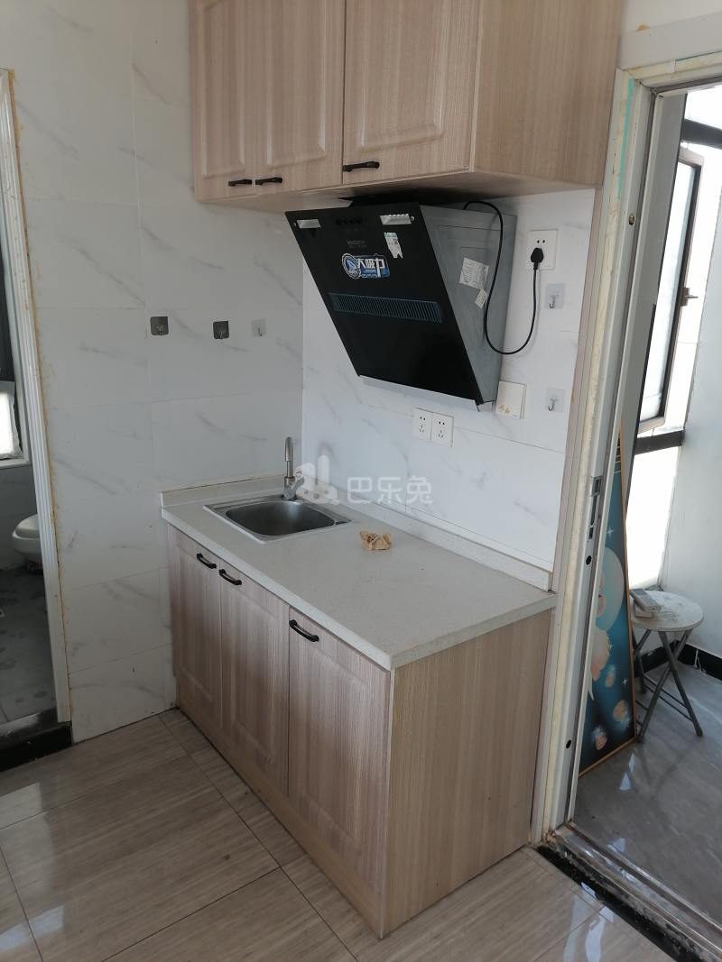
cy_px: 481
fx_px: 751
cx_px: 361
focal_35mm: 27
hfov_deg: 51.3
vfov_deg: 65.3
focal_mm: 5.3
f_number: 1.8
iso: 50
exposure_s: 1/100
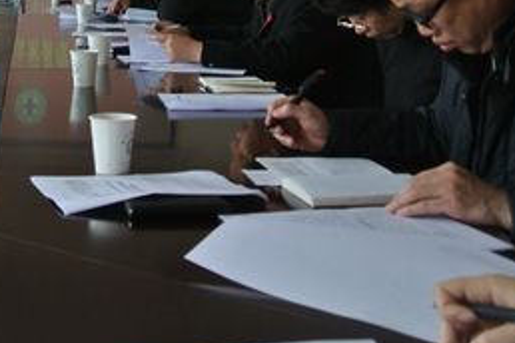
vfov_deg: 18.7
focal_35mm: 70
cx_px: -6
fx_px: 1001
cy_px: -30
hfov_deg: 27.1
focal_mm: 11.4
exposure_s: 1/60
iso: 320
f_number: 3.5
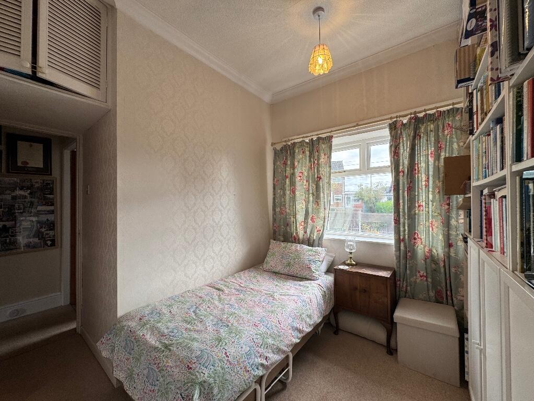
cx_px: 267
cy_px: 200
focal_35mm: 14
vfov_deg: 85.7
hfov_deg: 102.1
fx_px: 216
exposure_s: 1/99
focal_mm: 2.22
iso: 50
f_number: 2.2
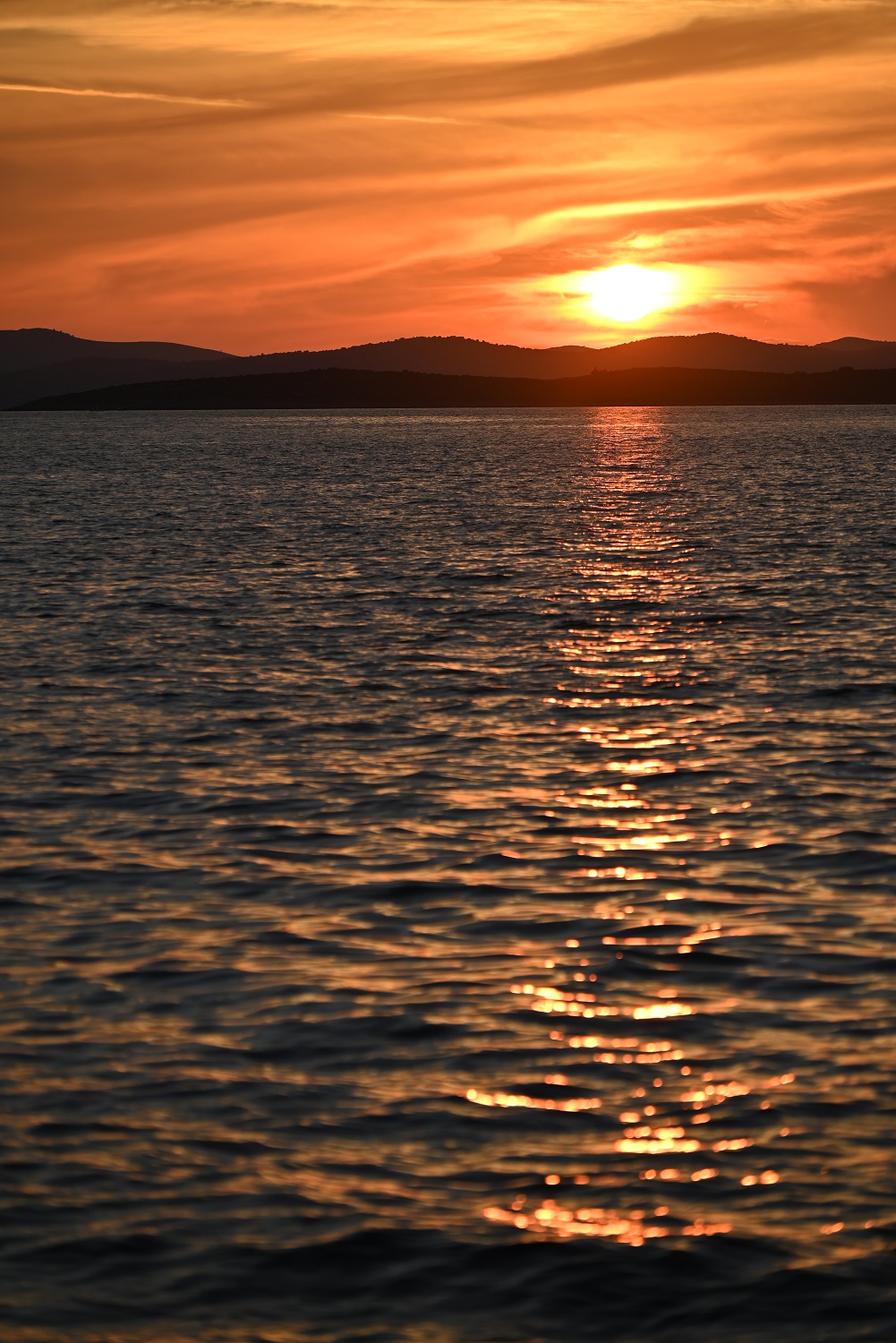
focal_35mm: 170
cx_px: 448
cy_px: 672
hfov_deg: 8.1
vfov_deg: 12.1
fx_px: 6342
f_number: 5.6
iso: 125
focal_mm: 170
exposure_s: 1/1000
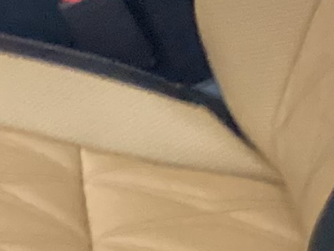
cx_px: -239
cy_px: -74
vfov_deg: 6.4
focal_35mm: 232
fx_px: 2239
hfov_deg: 8.3
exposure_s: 1/30
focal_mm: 3.3
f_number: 2.4
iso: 800
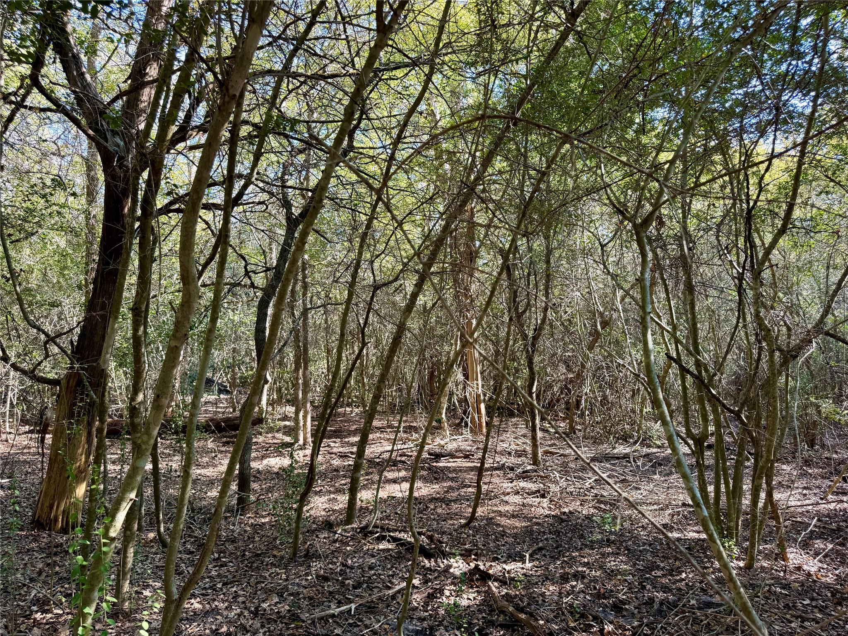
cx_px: 424
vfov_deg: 56.8
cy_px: 318
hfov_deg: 71.6
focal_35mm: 24
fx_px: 588
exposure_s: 1/121
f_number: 1.78
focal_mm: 6.76
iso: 64
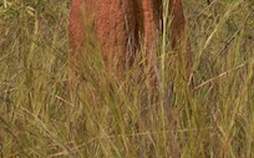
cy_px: -184
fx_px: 1182
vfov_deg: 7.3
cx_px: 136
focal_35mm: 171
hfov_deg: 12.3
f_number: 10
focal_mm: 38
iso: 320
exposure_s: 1/400
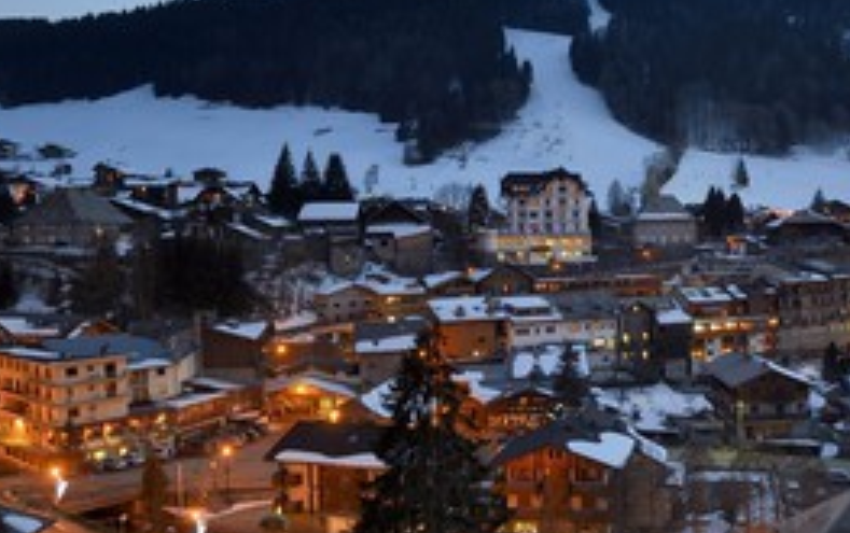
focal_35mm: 39
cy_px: 255
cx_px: 630
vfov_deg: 32.8
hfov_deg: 48.5
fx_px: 904
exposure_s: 2
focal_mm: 24
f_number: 8
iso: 200
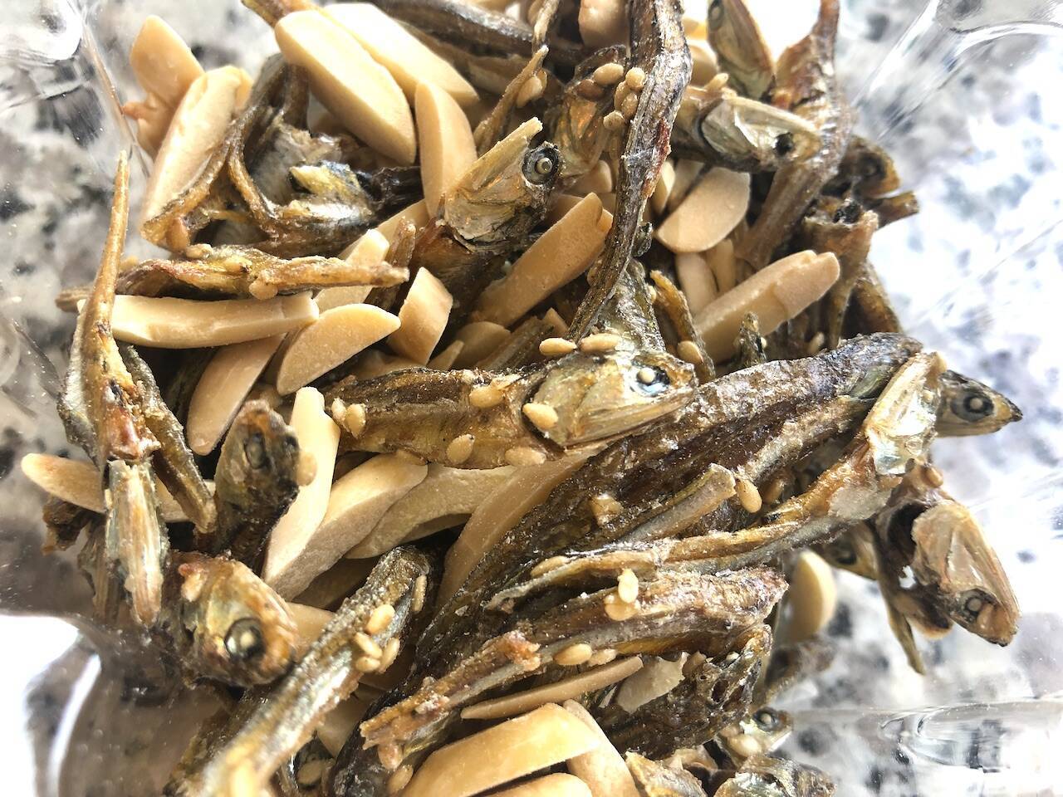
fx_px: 860
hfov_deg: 63.4
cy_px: 398
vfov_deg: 49.7
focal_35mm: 28
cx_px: 532
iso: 40
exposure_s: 1/72
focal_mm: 3.99
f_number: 1.8
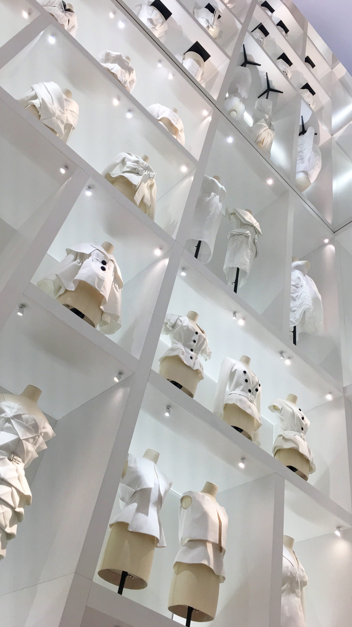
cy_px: 315
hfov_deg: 36.6
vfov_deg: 61.0
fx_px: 531
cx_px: 203
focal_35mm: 32
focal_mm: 4.15
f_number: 2.2
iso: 25
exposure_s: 1/40
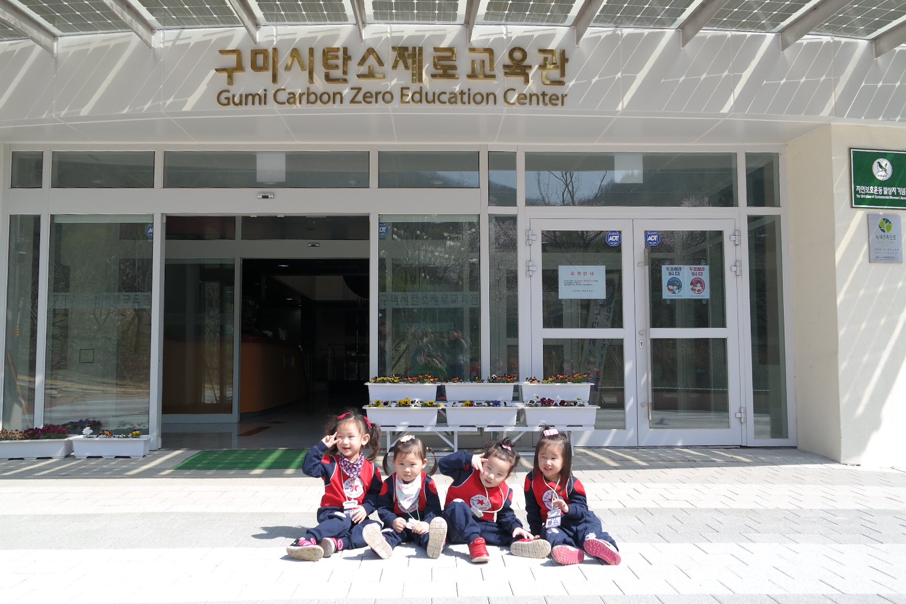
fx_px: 755
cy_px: 302
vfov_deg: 43.6
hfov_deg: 61.9
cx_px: 453
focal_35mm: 30
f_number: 5.6
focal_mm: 20
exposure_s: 1/200
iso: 100
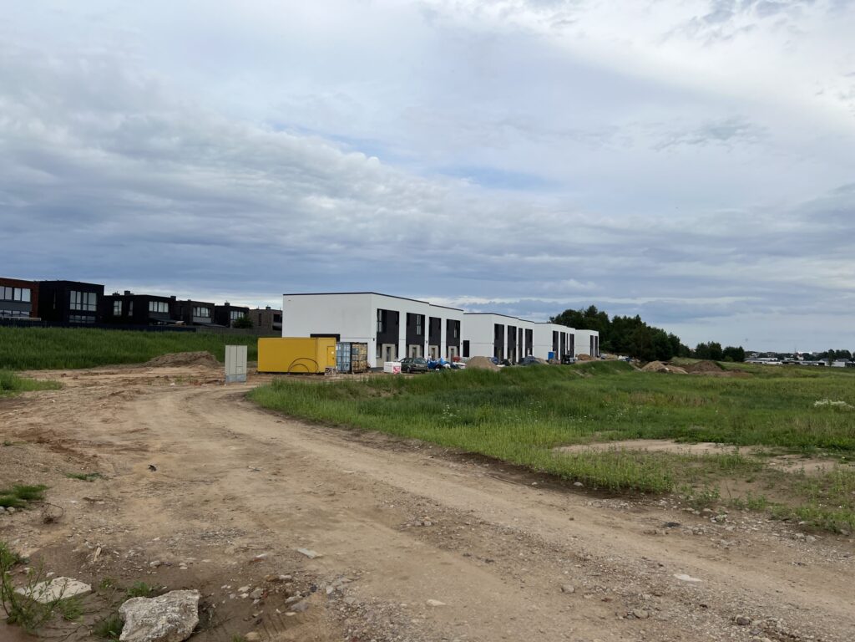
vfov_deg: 53.1
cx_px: 428
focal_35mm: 26
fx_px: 642
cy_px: 321
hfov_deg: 67.3
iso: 50
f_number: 1.5
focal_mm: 5.7
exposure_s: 1/3356
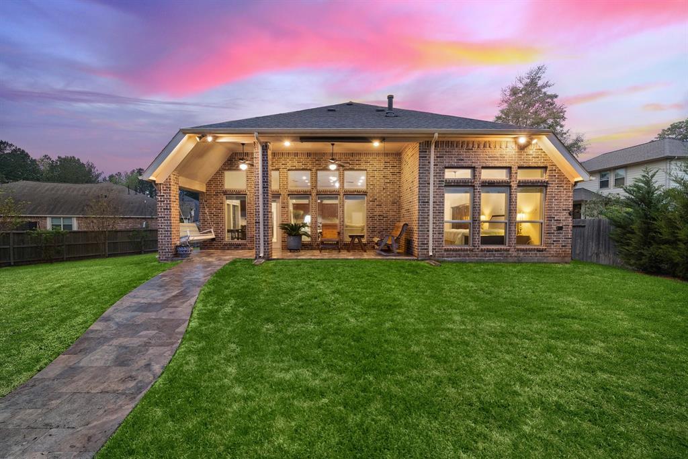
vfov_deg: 81.2
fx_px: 268
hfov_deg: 104.2
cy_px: 230
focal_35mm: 14
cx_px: 344
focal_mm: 14
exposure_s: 1/6
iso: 2500
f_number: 8
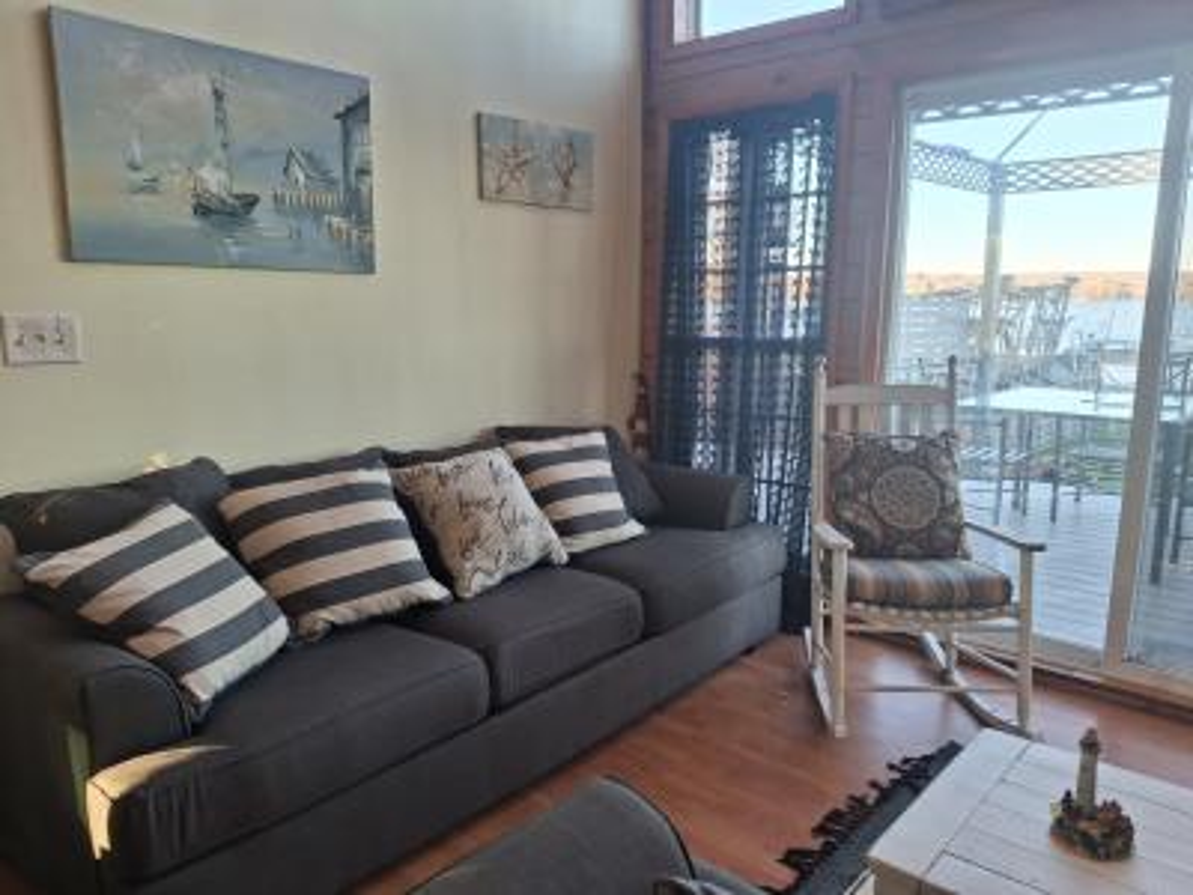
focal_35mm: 25
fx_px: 862
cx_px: 596
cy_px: 448
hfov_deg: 69.4
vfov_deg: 54.9
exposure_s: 1/120
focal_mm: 4.69
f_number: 1.8
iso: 50
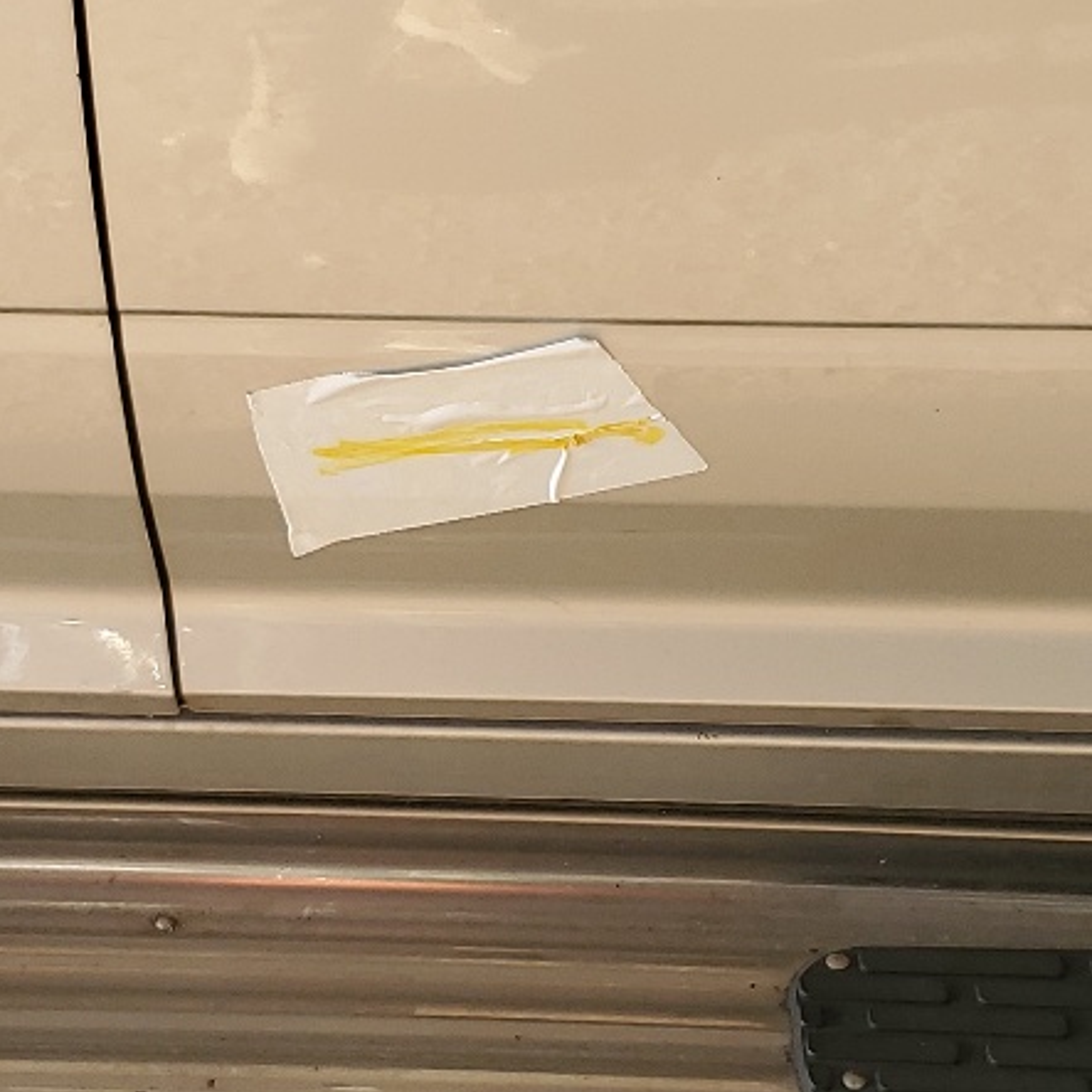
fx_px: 2962
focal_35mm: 83
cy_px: 646
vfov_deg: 20.9
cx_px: 424
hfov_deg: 20.9
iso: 50
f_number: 1.5
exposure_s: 1/244
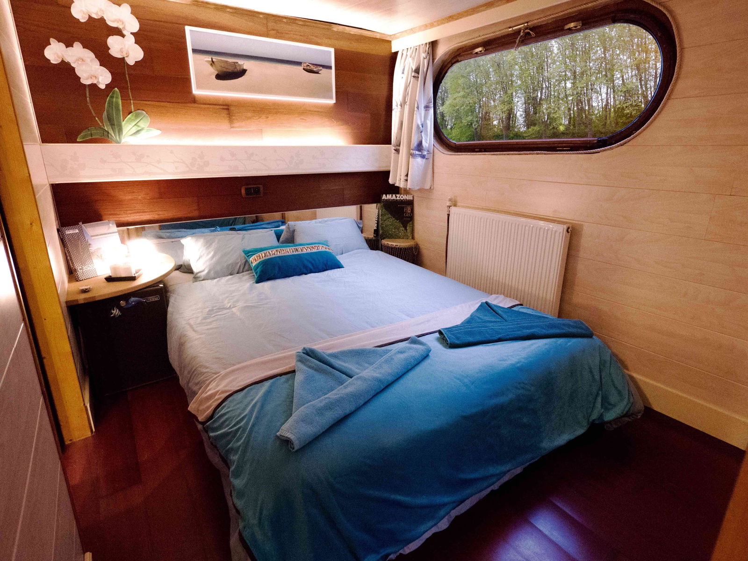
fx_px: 389
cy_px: 280
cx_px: 374
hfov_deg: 87.8
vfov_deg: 71.6
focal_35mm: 18
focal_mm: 9
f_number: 4
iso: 3200
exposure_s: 1/40
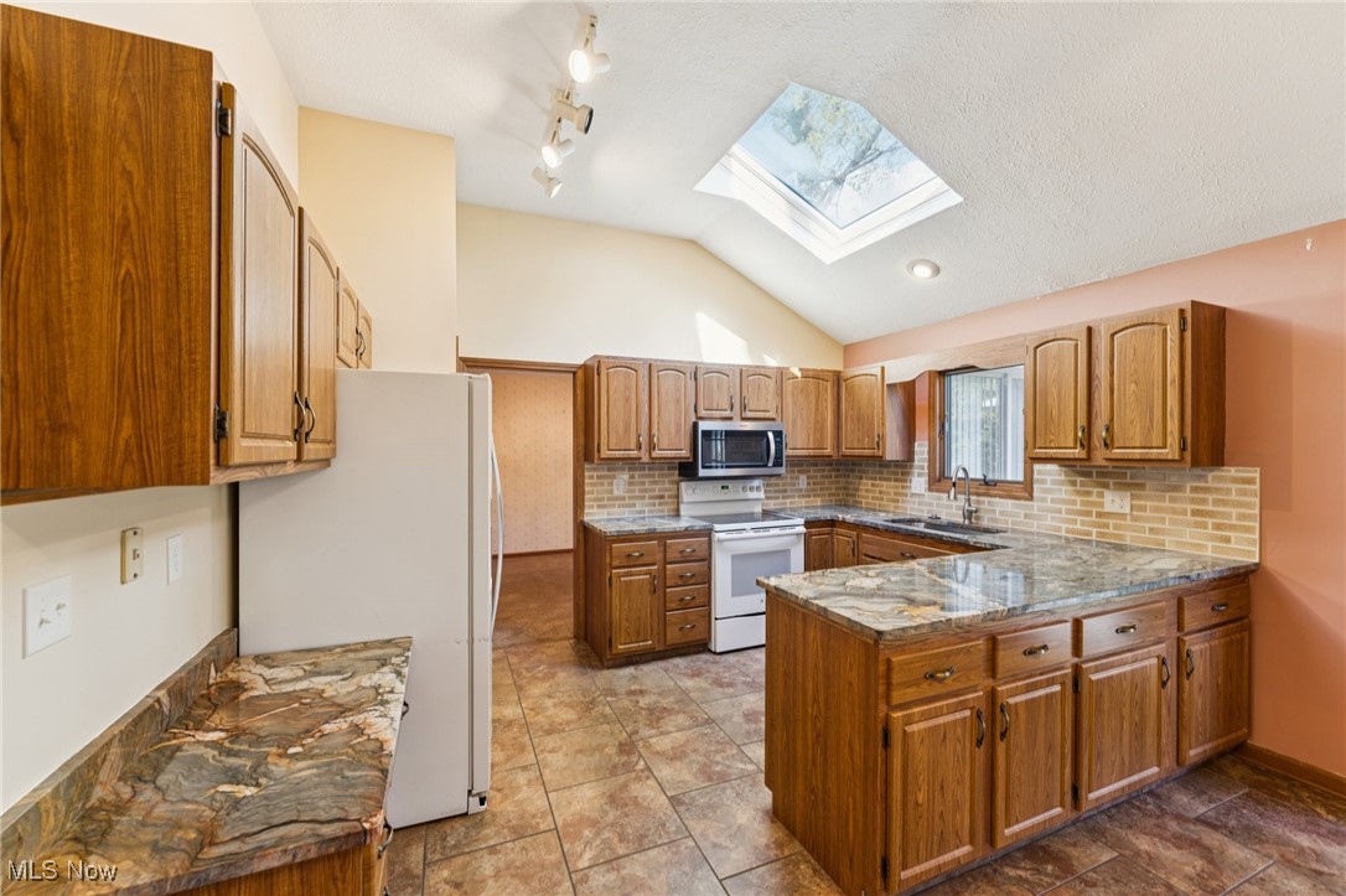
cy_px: 448
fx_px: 523
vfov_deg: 81.2
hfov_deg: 104.3
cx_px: 673
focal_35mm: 14
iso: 200
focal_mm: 14
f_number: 5.6
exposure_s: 1/8
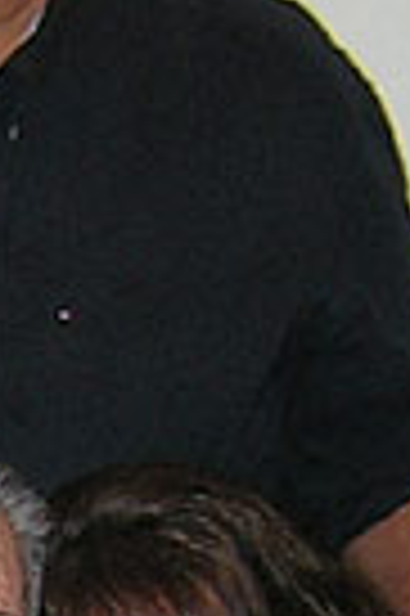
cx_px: -142
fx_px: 3288
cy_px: 742
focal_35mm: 192
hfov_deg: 7.1
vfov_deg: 10.5
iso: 100
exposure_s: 1/60.1
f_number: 2.6
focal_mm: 4.7
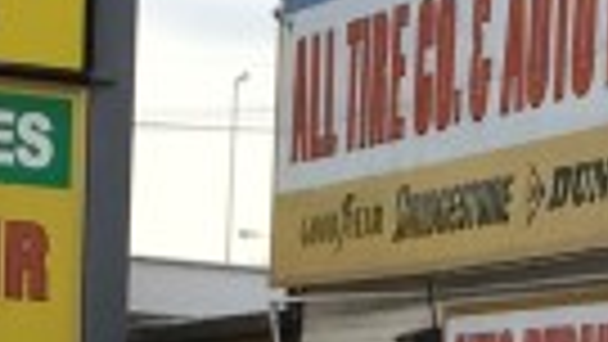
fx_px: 3870
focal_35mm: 240
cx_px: 635
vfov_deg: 4.6
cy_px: 1372
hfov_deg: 8.9
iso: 32
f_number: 2.2
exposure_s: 1/989
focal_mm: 4.15
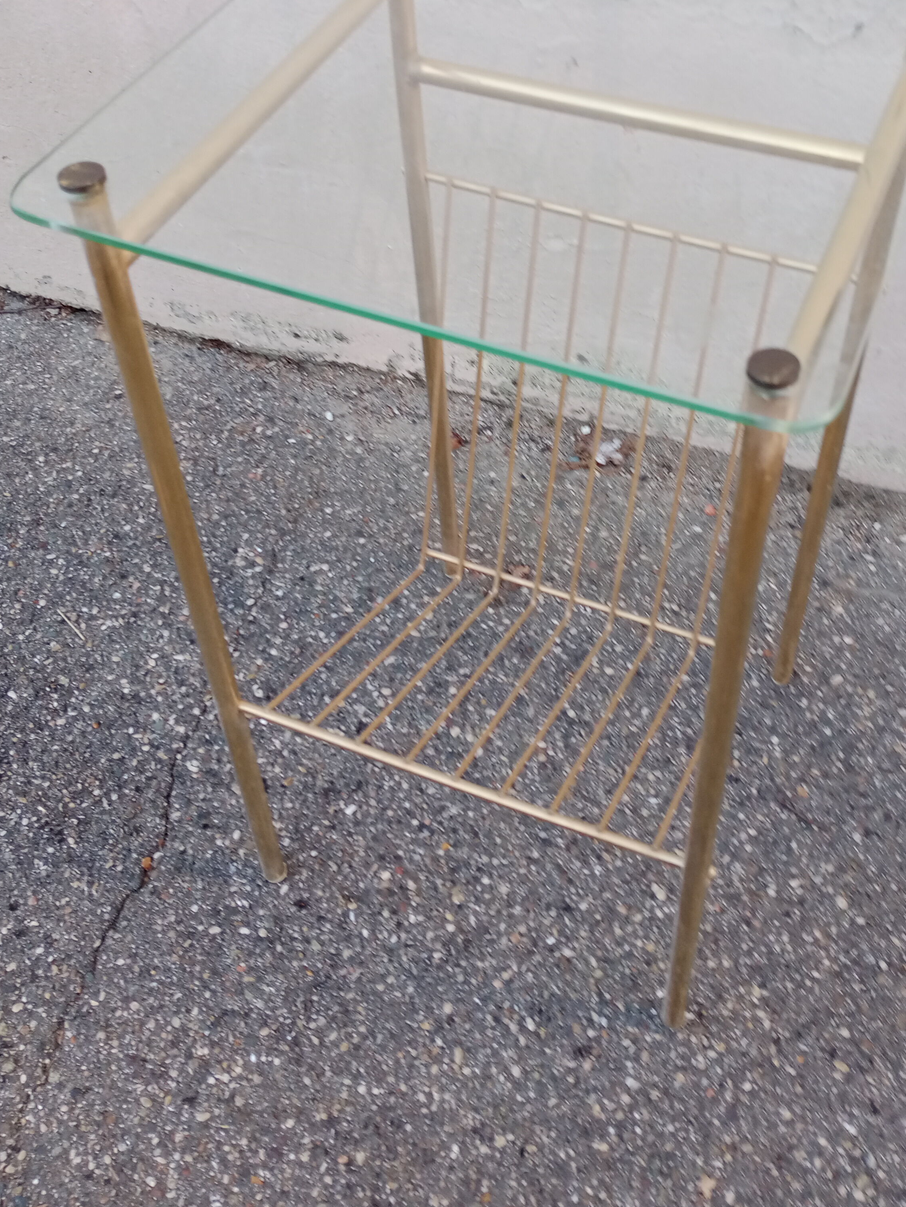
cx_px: 566
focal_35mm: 38
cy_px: 411
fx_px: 1326
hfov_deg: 37.5
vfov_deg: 48.2
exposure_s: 1/104
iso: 112
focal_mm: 4.05
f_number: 1.8
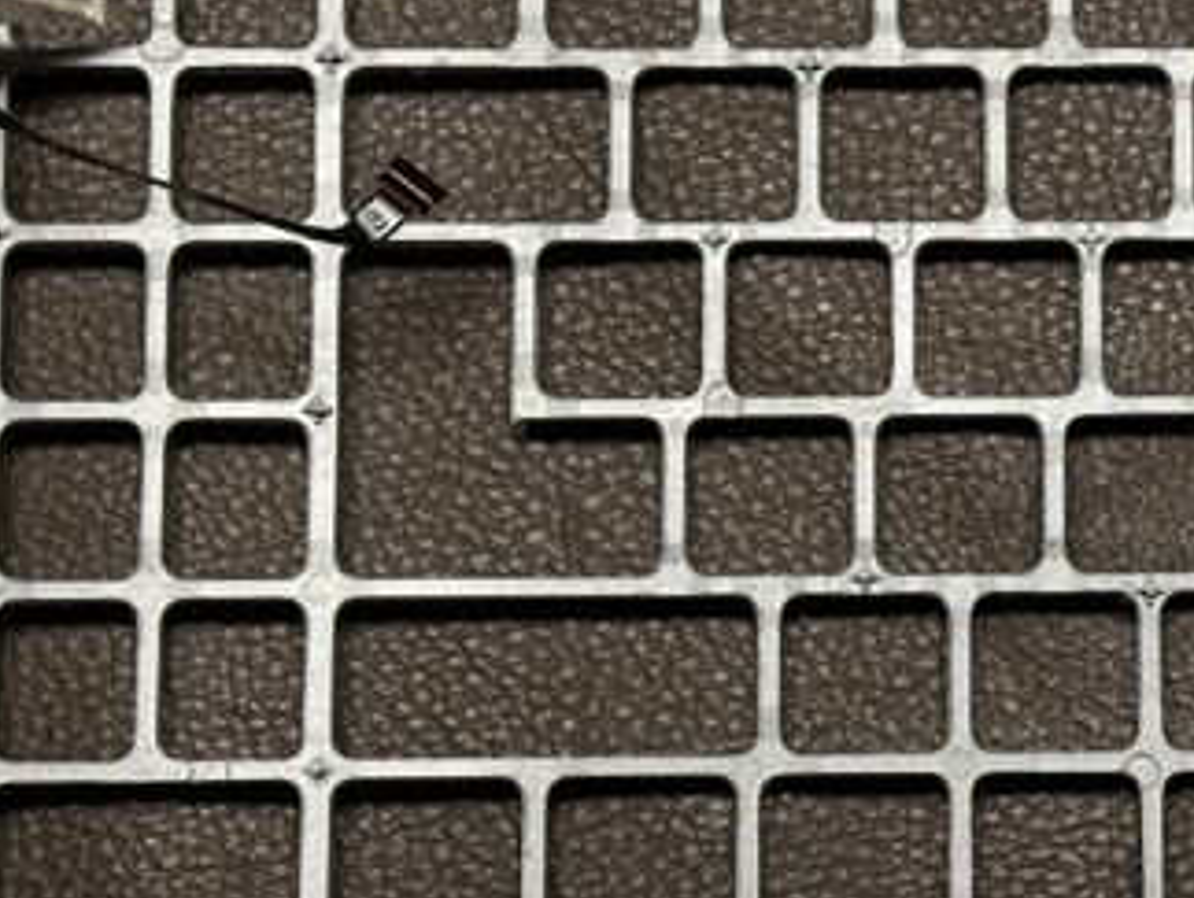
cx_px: 1349
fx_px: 5249
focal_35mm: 152
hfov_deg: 12.7
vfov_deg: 9.8
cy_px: 661
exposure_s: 1/50
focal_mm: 6.86
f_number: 1.78
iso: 125
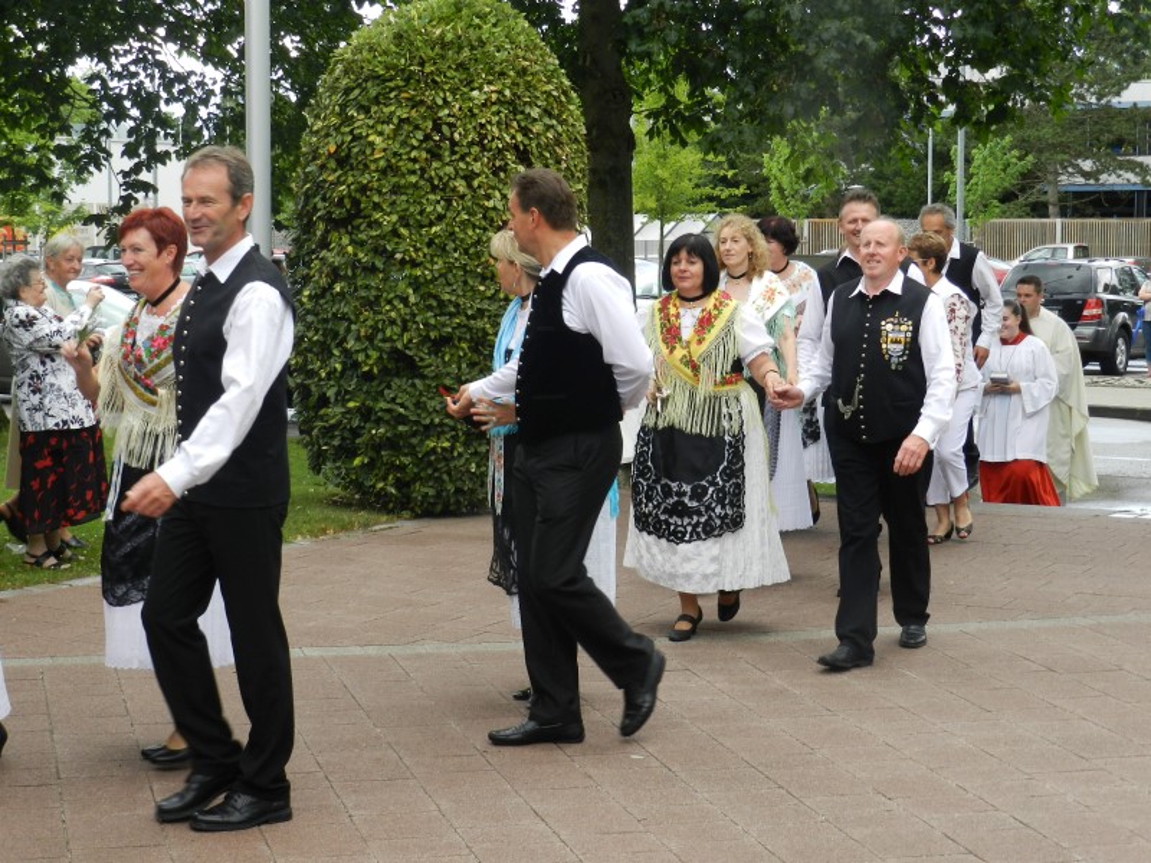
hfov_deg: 28.6
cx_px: 576
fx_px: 2261
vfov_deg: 21.6
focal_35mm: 68
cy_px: 432
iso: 160
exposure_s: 1/160
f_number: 4.7
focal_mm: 12.1
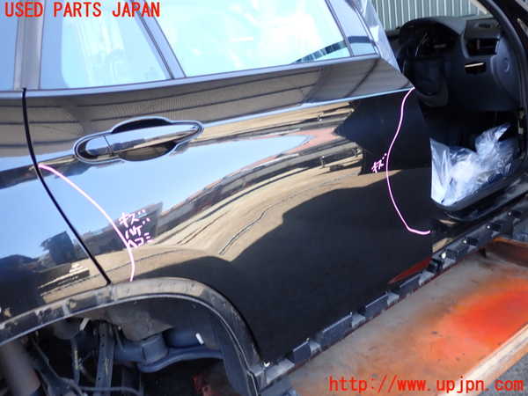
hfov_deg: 60.0
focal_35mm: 30
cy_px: 198
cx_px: 264
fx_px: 458
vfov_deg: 46.8
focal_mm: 5.4
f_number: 2.3
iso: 100
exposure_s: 1/60
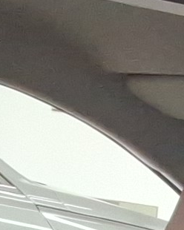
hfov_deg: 5.1
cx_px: 554
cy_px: 656
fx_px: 1960
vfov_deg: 6.2
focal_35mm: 288
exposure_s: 1/120
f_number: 1.9
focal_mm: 2.91
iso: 61
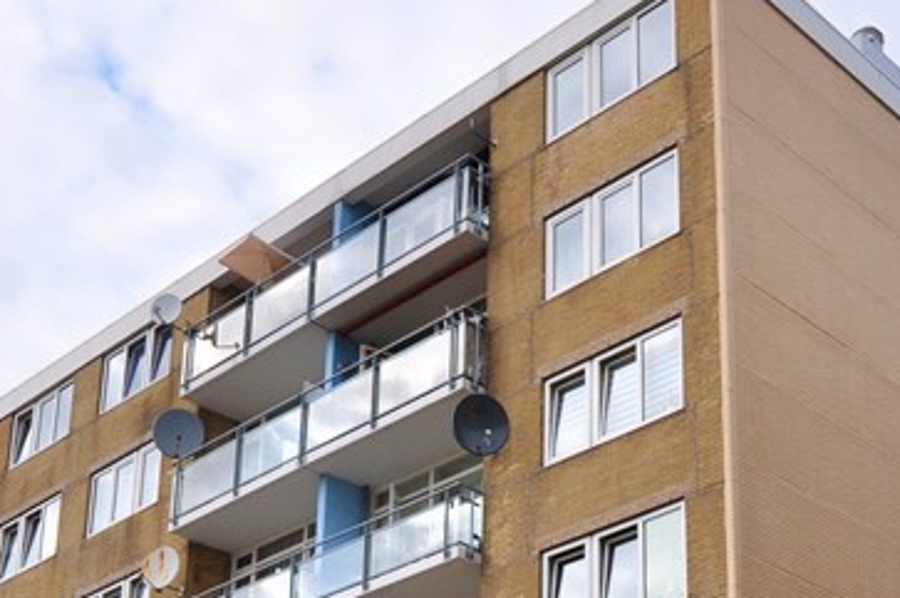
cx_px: 655
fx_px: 1583
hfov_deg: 31.3
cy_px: 715
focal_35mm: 63
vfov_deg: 20.1
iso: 220
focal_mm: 15
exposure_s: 1/250
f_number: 10
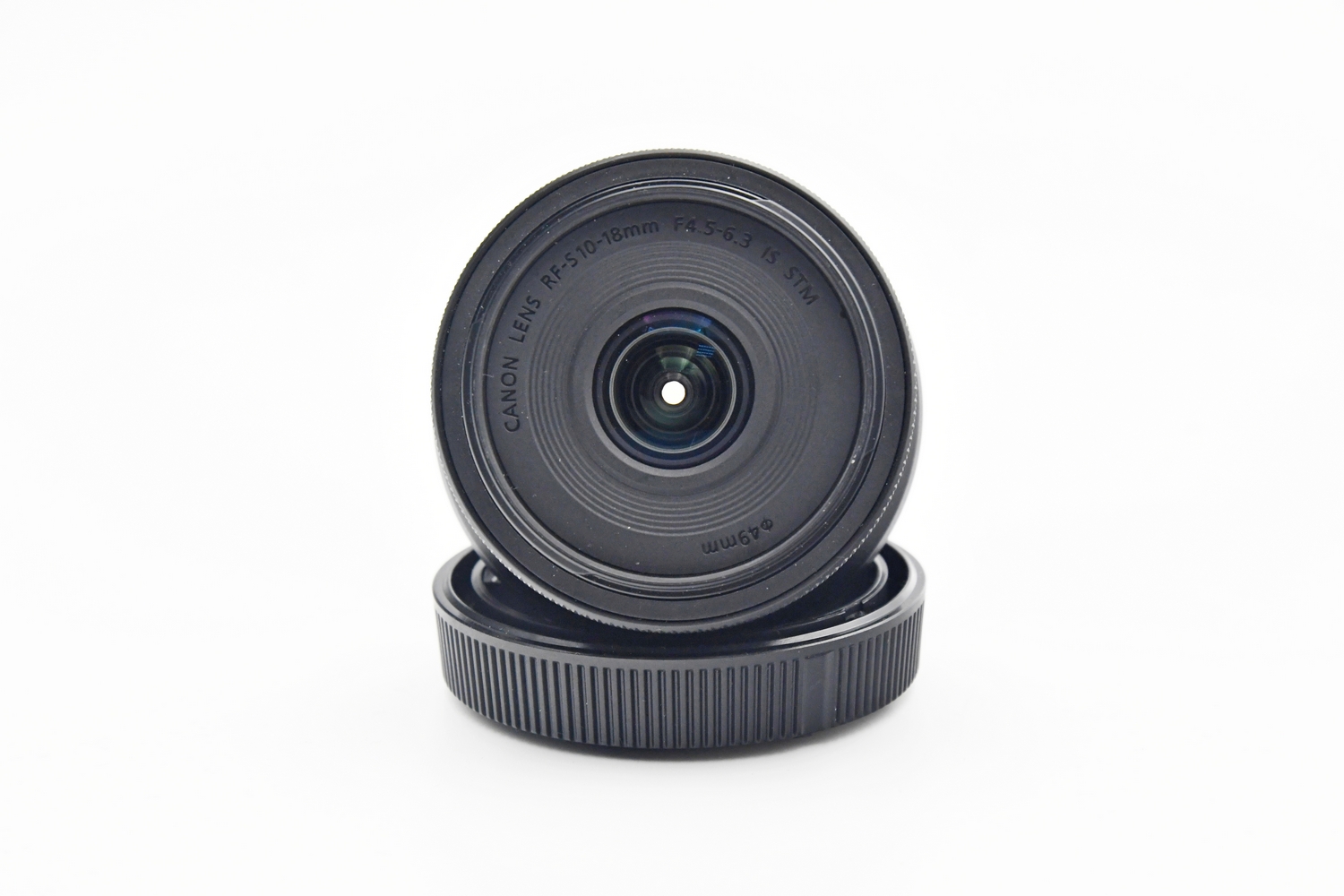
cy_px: 448
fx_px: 3248
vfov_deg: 15.7
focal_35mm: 87
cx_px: 672
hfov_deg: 23.4
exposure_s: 1/100
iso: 1600
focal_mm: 58
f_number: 8
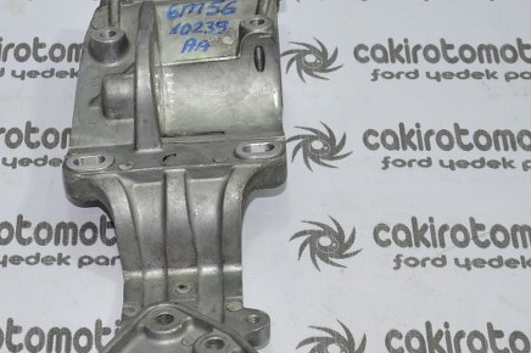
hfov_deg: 20.5
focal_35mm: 99
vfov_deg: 13.8
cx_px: 162
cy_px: 187
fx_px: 1459
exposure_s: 1/50
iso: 200
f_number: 5.6
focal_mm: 32
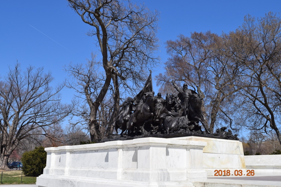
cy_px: 94
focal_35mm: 40
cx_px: 140
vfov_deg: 33.0
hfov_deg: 47.9
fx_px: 316
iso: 200
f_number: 11
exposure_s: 1/500
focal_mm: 27
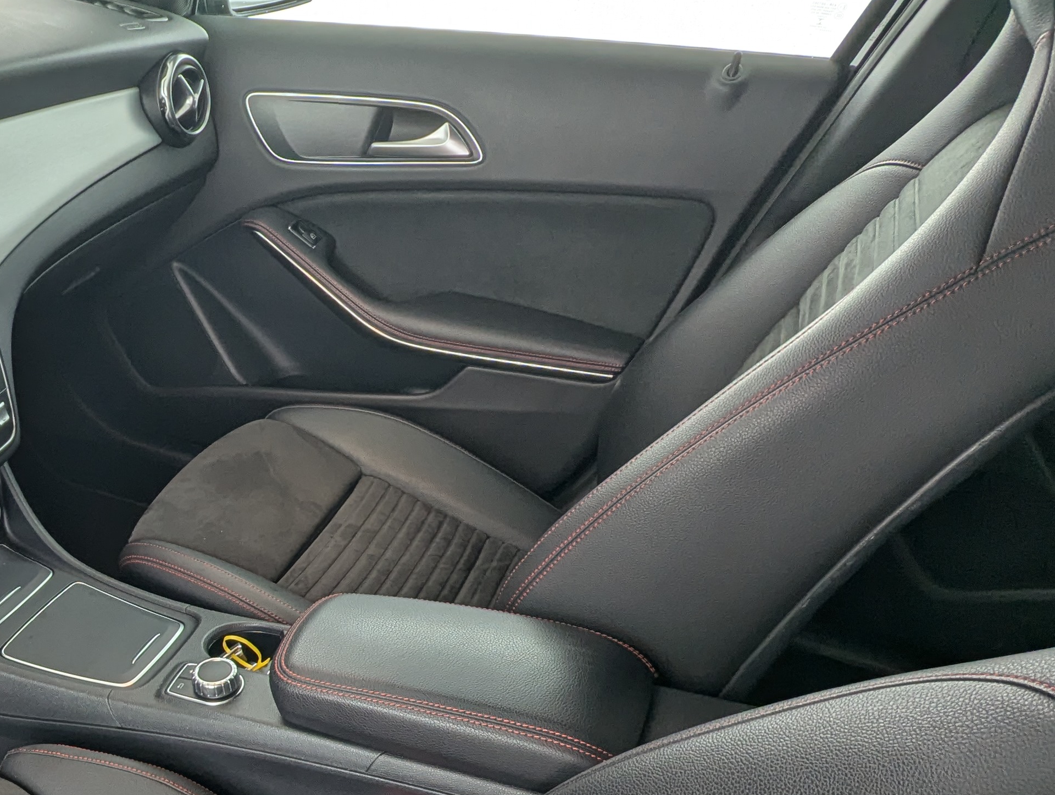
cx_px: 166
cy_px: 653
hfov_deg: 49.7
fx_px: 1038
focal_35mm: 34
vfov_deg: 39.9
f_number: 2.2
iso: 43
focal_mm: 2.35
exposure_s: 1/28.4
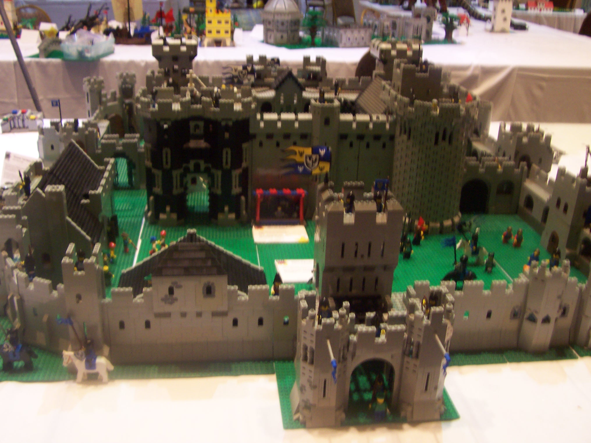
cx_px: 296
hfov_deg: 50.1
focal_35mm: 37
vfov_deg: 38.7
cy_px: 222
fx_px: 632
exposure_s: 1/8
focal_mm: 5.6
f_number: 2.8
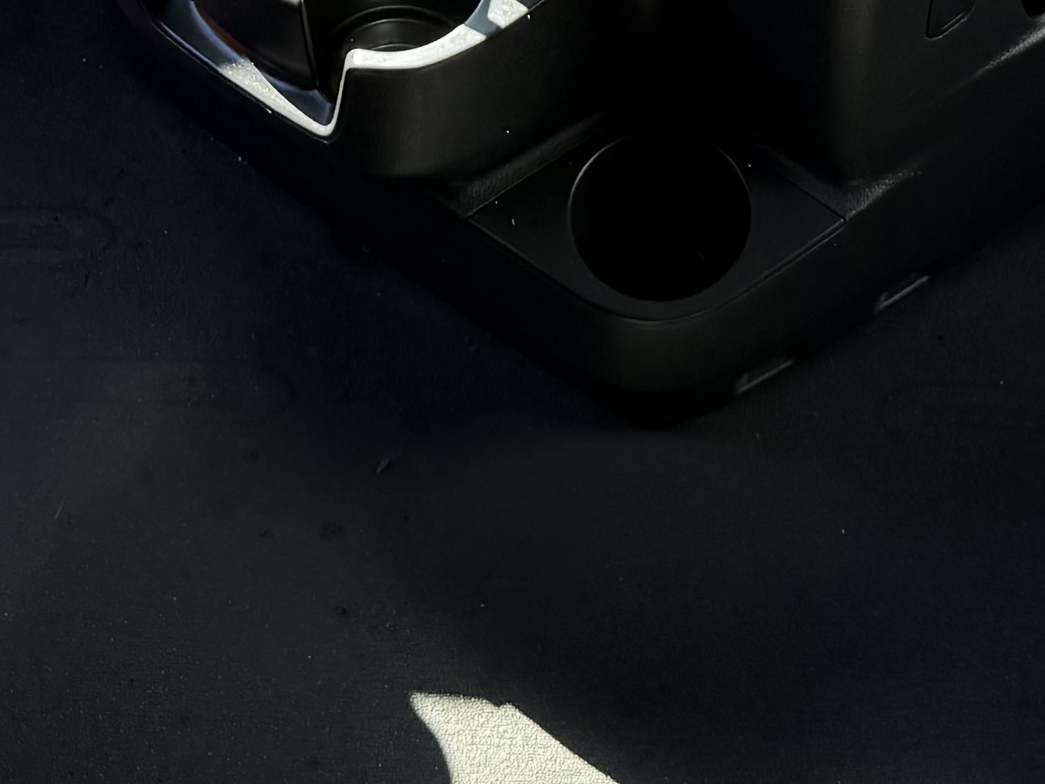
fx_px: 3049
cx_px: 534
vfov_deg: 13.7
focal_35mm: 101
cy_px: -433
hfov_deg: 19.4
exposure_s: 1/265
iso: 100
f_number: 1.78
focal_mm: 6.76
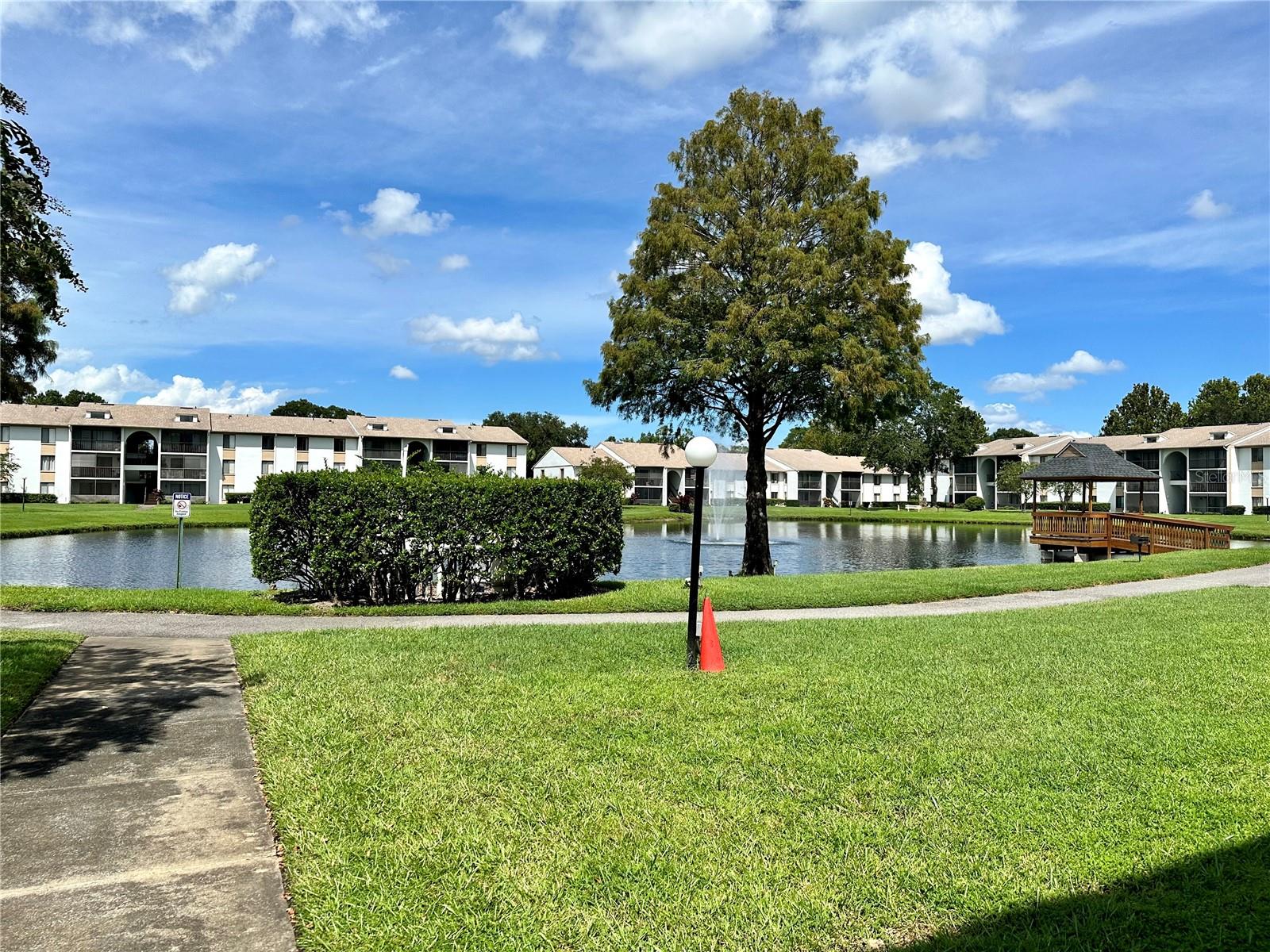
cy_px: 476
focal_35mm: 24
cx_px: 635
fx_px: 881
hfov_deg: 71.6
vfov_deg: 56.8
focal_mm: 6.86
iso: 80
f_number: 1.78
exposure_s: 1/6211
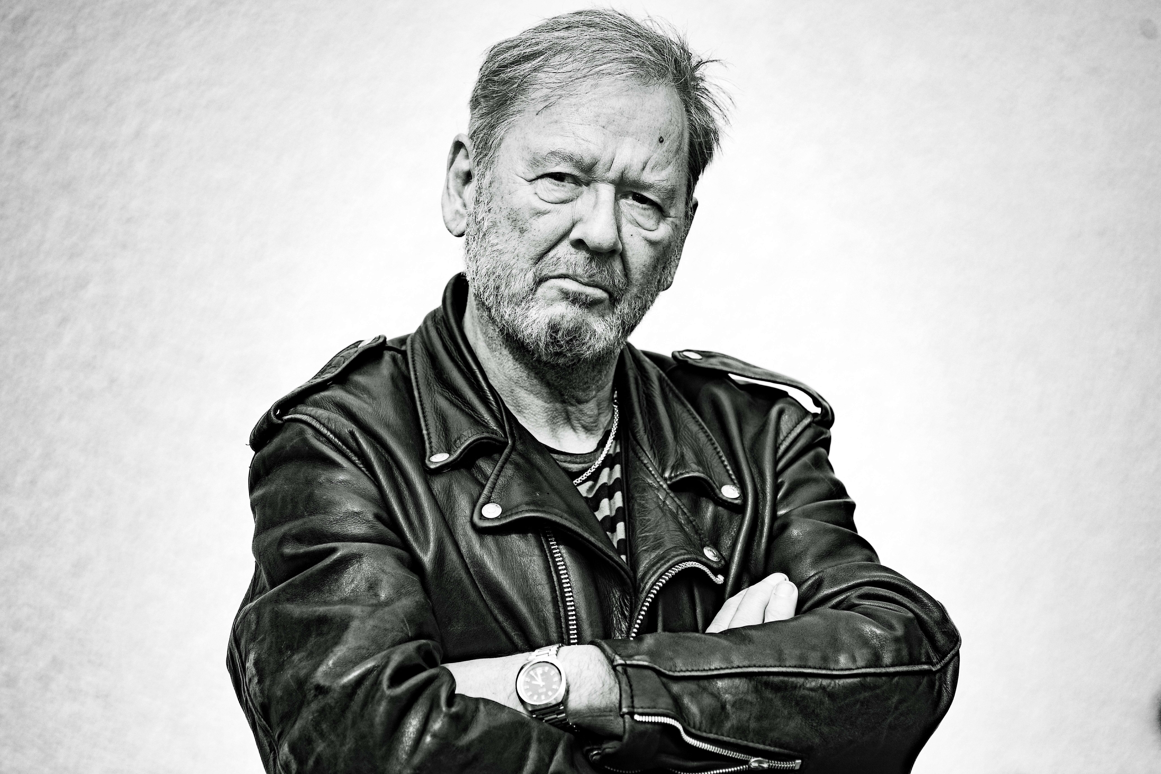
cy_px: 387
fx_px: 5805
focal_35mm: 180
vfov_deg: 7.6
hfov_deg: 11.4
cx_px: 580
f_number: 4
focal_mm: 180
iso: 800
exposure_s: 1/6400
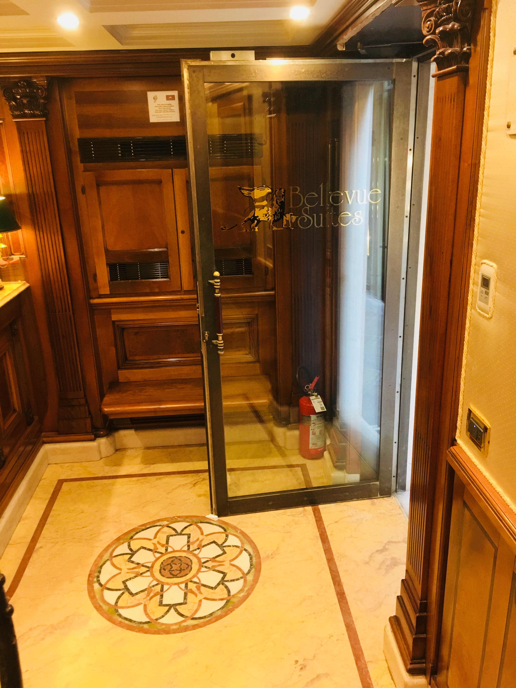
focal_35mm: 29
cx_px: 258
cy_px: 344
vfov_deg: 61.7
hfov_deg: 48.2
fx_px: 576
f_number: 2.2
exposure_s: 1/20
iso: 200
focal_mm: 4.15
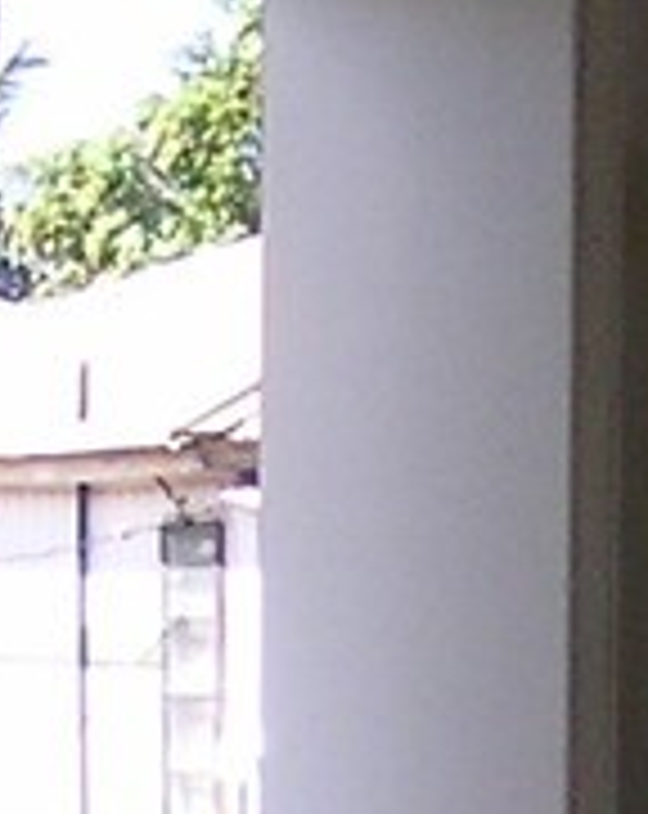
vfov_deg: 6.0
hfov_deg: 4.8
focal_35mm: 320
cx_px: 626
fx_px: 7697
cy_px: 1327
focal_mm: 6.1
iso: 50
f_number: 2.8
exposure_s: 1/250
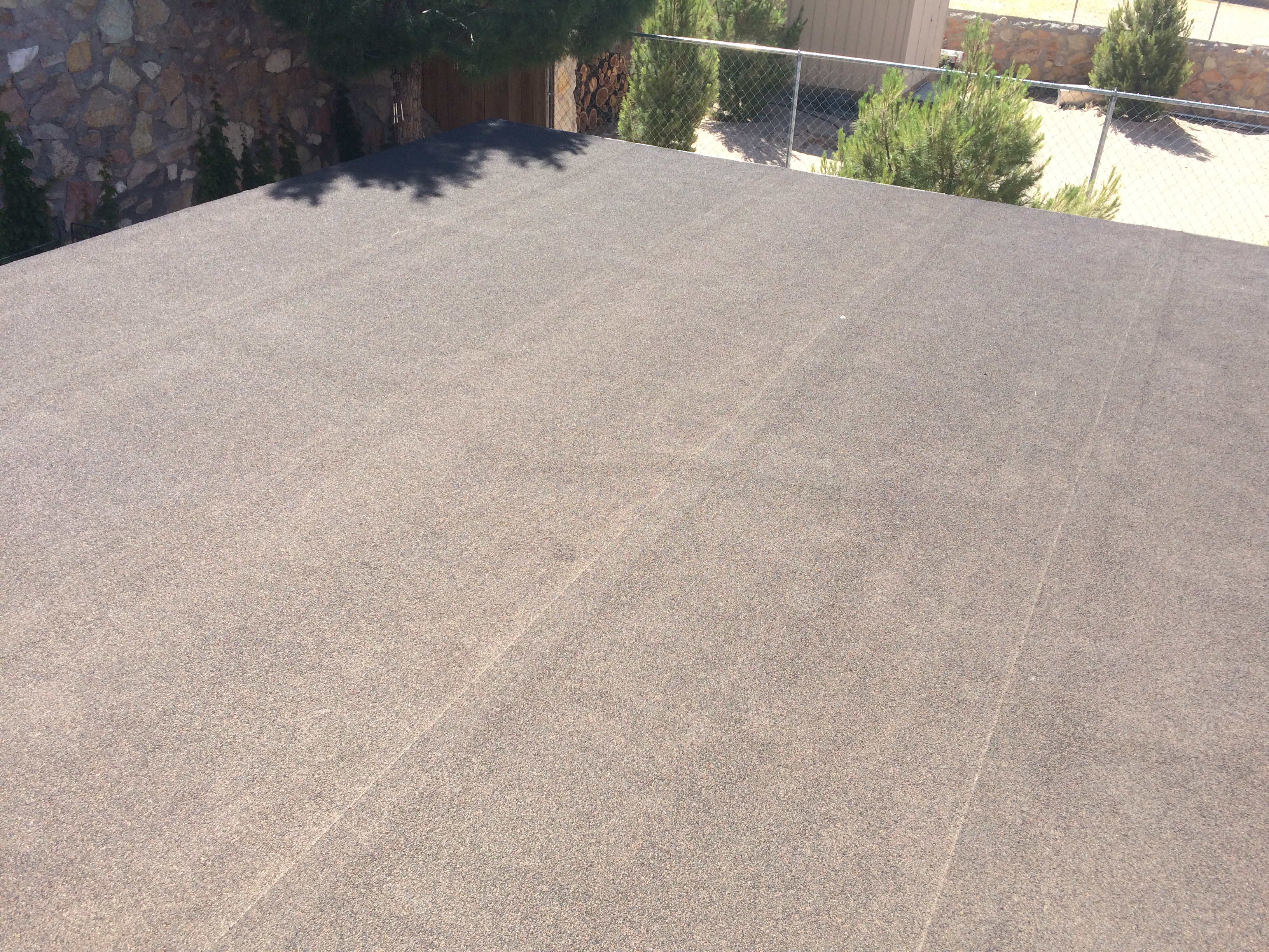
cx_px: 634
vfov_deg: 48.2
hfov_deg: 61.7
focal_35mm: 29
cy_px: 476
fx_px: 1063
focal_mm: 4.15
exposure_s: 1/820
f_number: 2.2
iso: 32
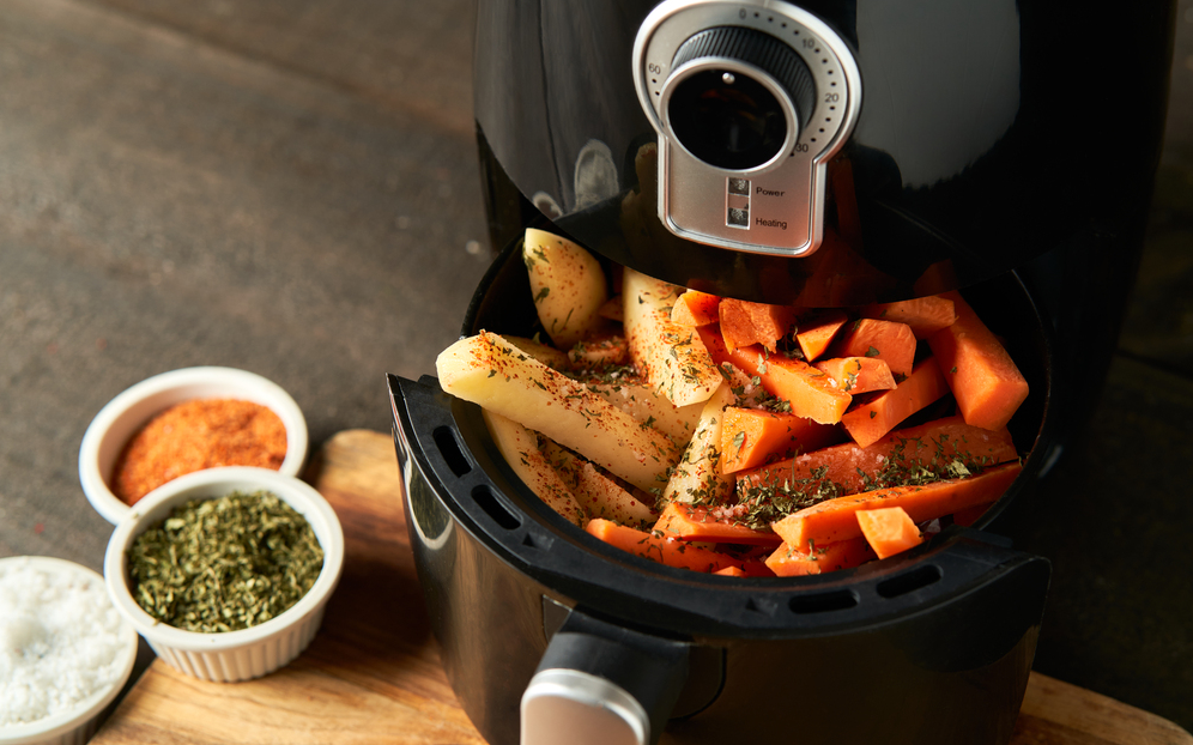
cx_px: 595
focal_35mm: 87
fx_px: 2828
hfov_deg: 23.8
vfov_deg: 15.0
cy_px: 377
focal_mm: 85
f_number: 5
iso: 200
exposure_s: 1/60
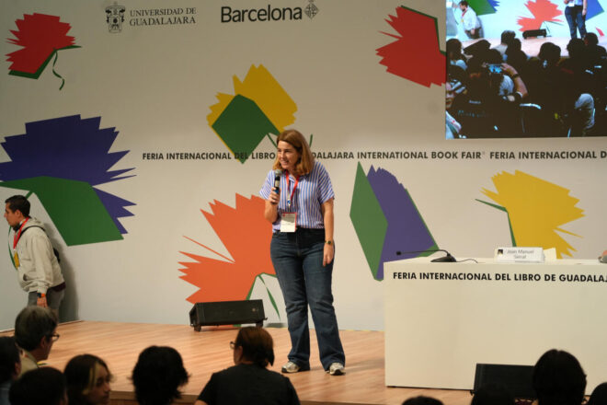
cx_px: 304
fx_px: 1770
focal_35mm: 105
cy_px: 202
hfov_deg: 19.5
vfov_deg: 13.0
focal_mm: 105
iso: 1250
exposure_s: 1/160
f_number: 4
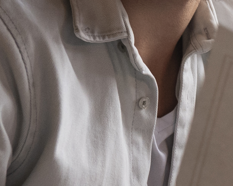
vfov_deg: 6.9
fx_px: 1552
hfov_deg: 8.1
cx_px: 510
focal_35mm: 225
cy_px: 62
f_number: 2.8
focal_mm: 35
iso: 1600
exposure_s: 1/160
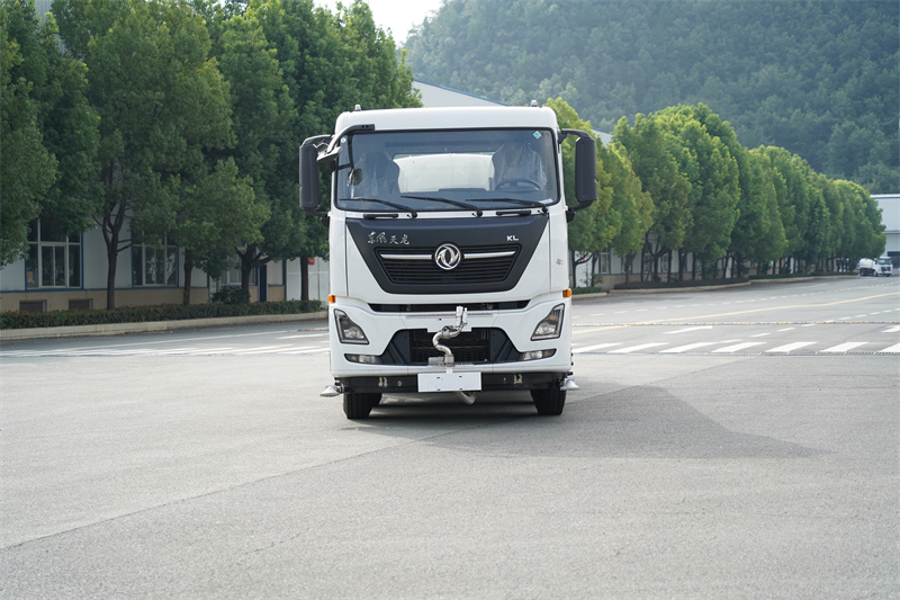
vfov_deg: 17.9
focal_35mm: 76
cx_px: 450
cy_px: 300
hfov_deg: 26.7
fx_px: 1899
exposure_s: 1/1600
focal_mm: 76
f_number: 4
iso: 500
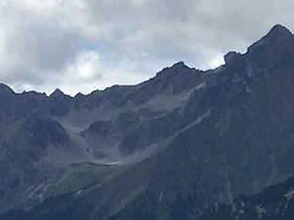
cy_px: 445
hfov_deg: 8.1
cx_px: 623
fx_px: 1953
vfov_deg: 6.3
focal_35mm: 230
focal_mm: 4.15
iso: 25
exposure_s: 1/1709
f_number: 2.2
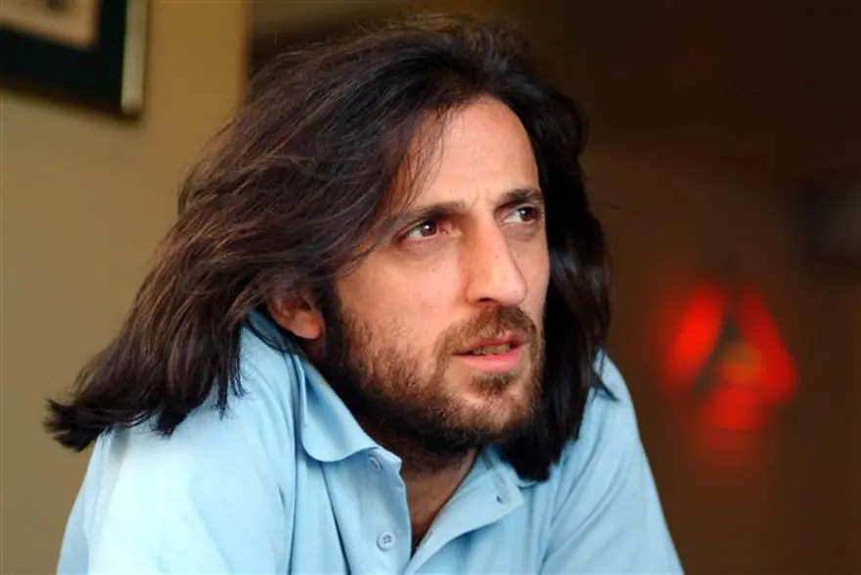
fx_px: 2834
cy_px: 288
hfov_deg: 17.3
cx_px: 430
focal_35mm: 118
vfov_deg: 11.6
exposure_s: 1/350
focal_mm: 79
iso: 400
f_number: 2.8
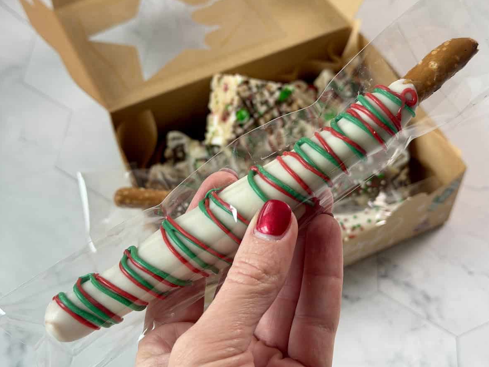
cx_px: 248
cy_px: 186
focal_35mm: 49
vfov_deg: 29.7
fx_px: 692
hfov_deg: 38.9
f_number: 1.8
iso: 50
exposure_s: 1/121
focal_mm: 6.8
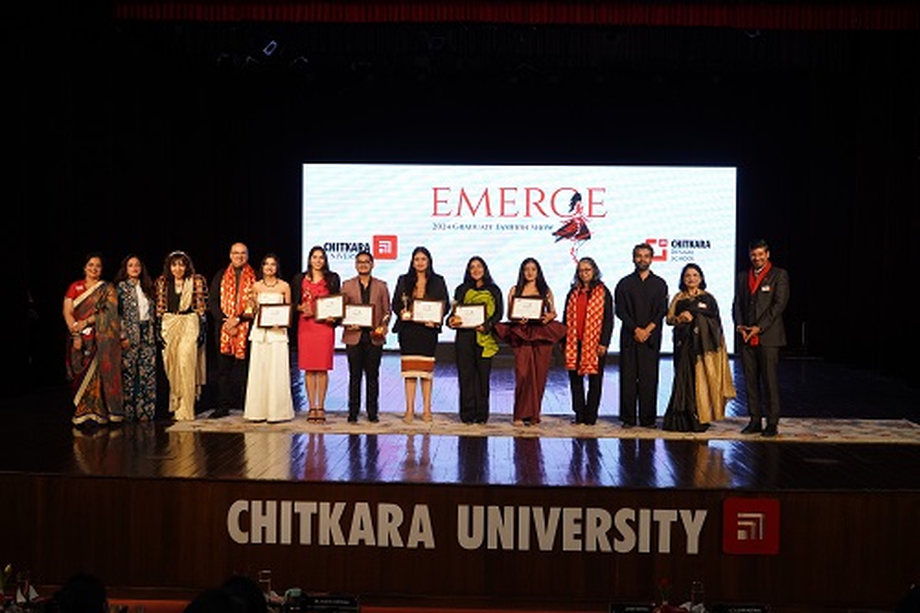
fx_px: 1047
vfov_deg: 32.6
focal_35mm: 41
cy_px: 306
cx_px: 460
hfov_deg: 47.4
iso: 2500
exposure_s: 1/320
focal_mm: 41
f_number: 8
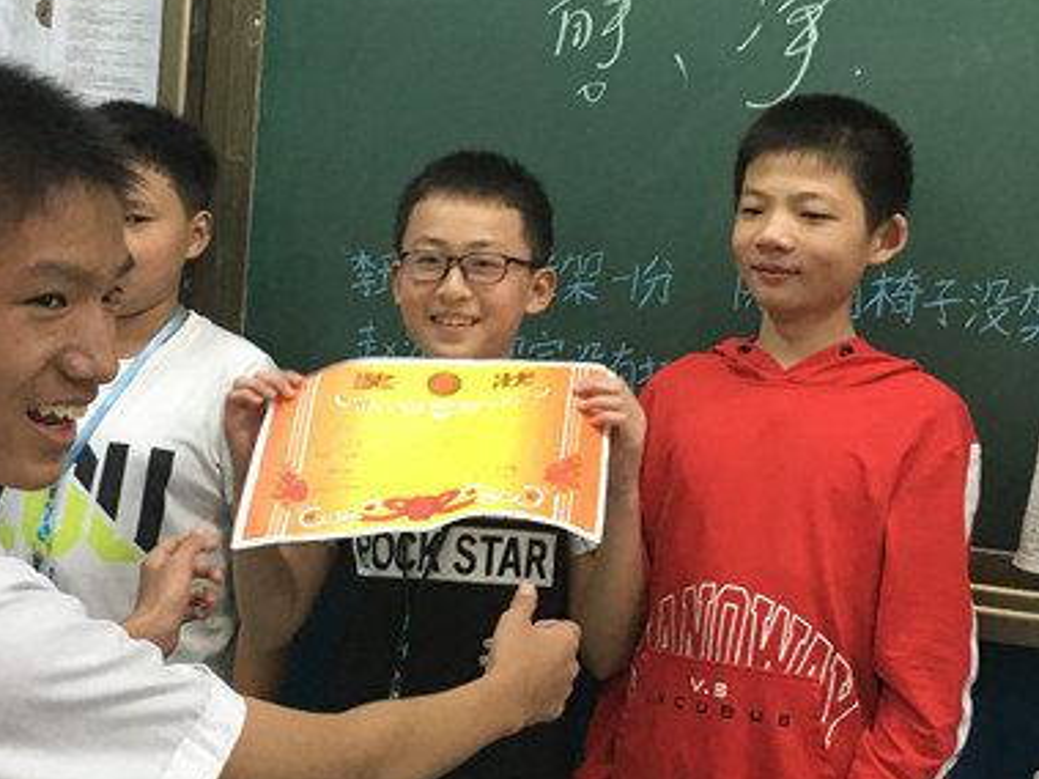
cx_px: 576
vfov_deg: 28.0
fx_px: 1560
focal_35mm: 52
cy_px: 392
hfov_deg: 36.8
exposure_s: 1/33
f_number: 2.2
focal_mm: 4.15
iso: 250
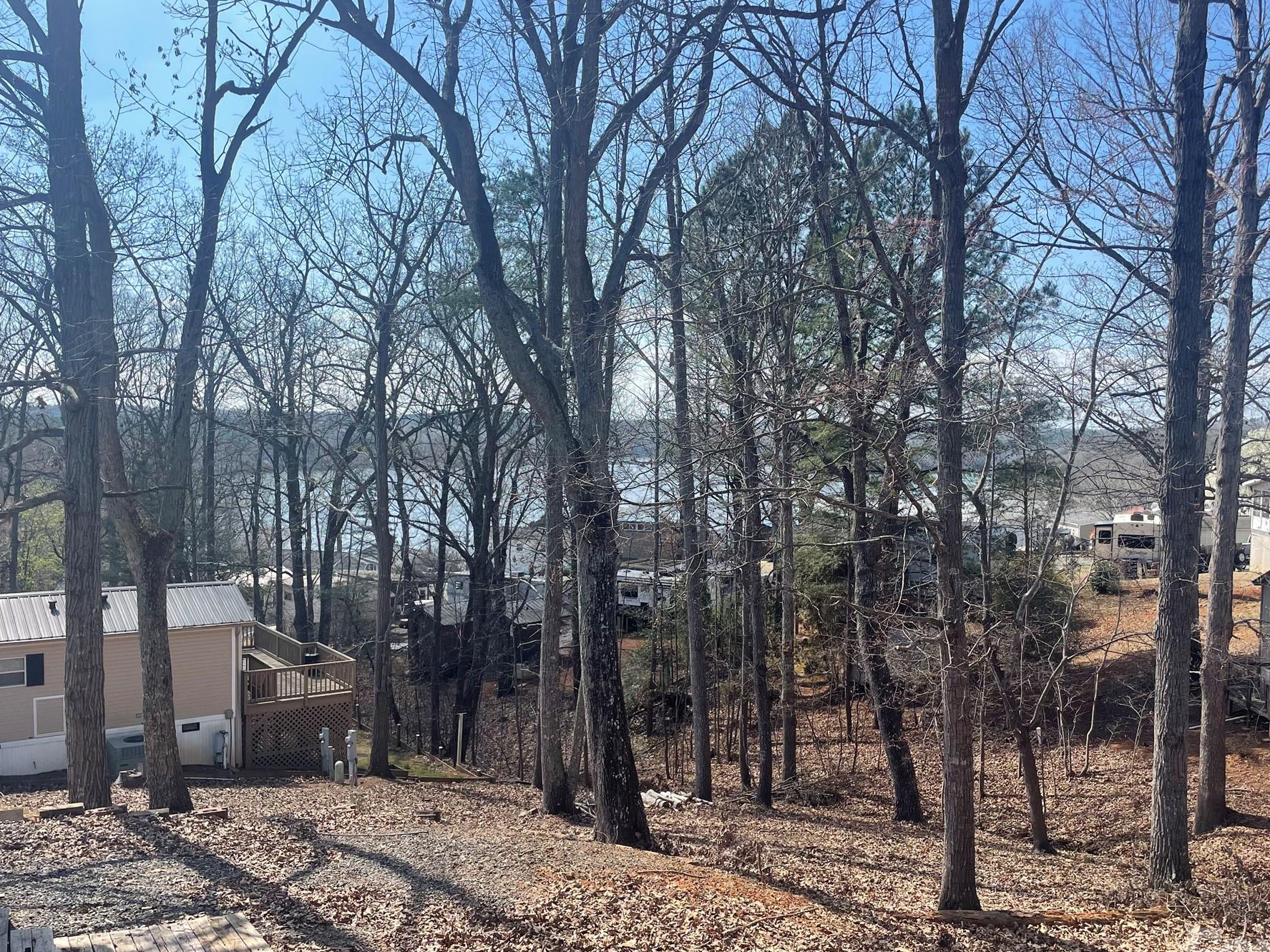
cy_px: 519
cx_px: 682
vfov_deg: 46.7
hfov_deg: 59.9
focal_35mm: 30
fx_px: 1101
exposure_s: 1/1984
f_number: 1.6
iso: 32
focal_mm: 4.2
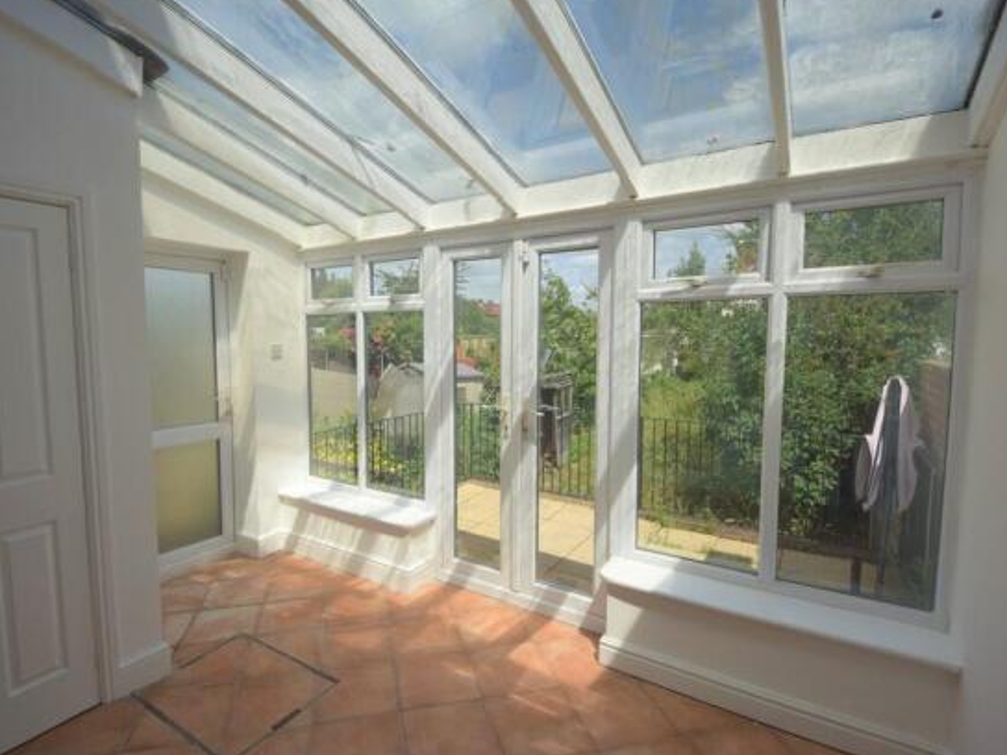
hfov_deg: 74.8
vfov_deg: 59.8
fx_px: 657
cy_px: 377
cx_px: 454
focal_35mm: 23
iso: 200
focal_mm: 13
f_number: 5
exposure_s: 1/2000
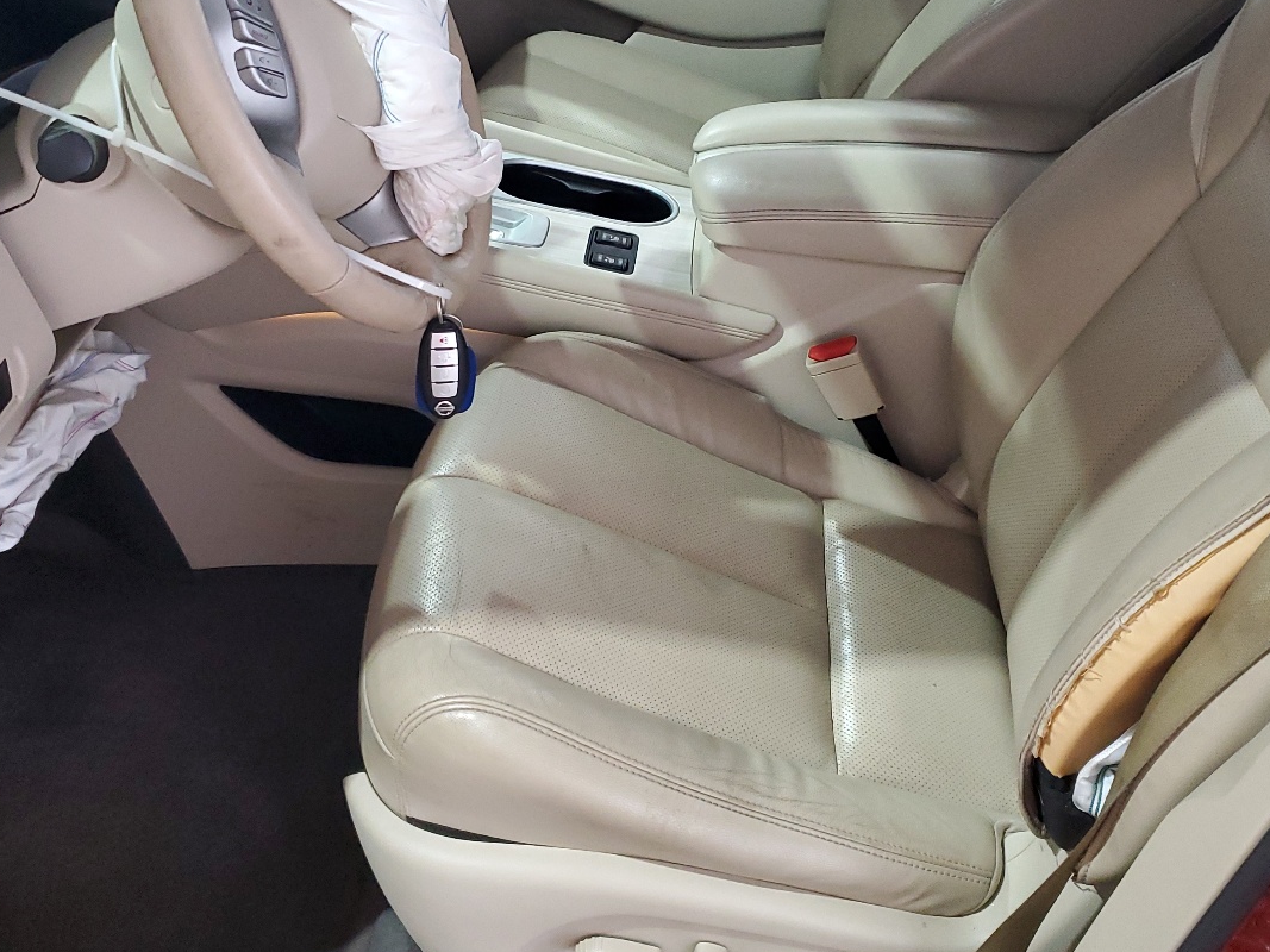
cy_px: 384
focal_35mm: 39
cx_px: 573
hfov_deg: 47.8
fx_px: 1431
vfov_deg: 36.7
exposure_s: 1/60.2
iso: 294
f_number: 1.5
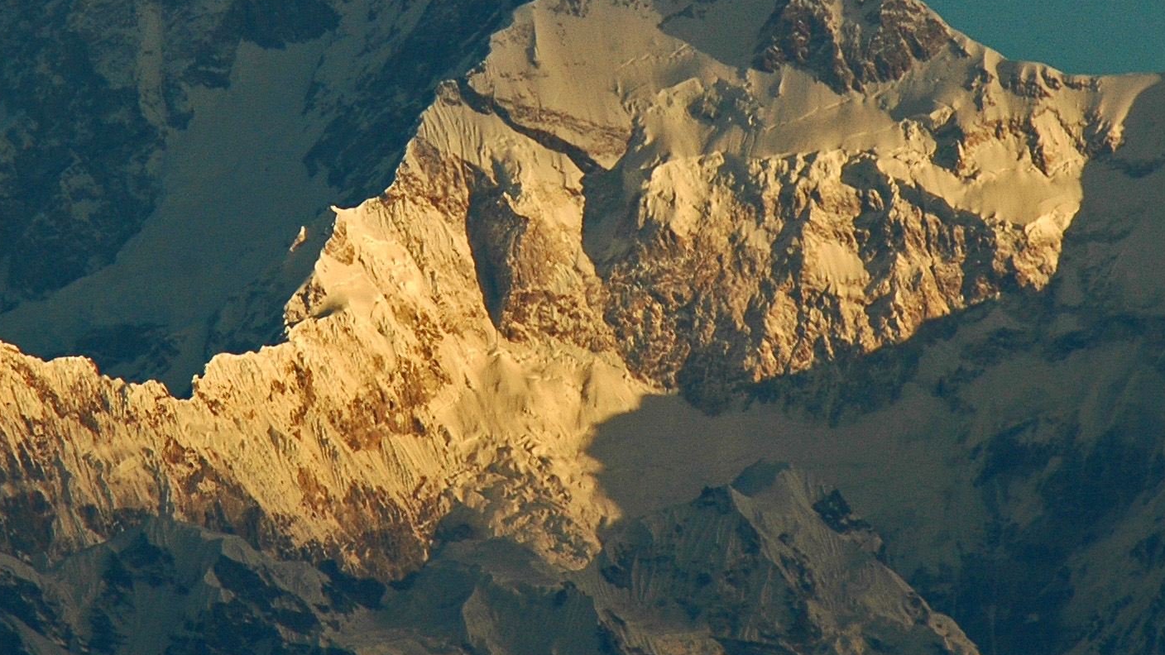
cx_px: 533
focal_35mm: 805
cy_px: 99
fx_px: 24867
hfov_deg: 2.7
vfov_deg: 1.5
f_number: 9
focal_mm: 240
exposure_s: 1/250
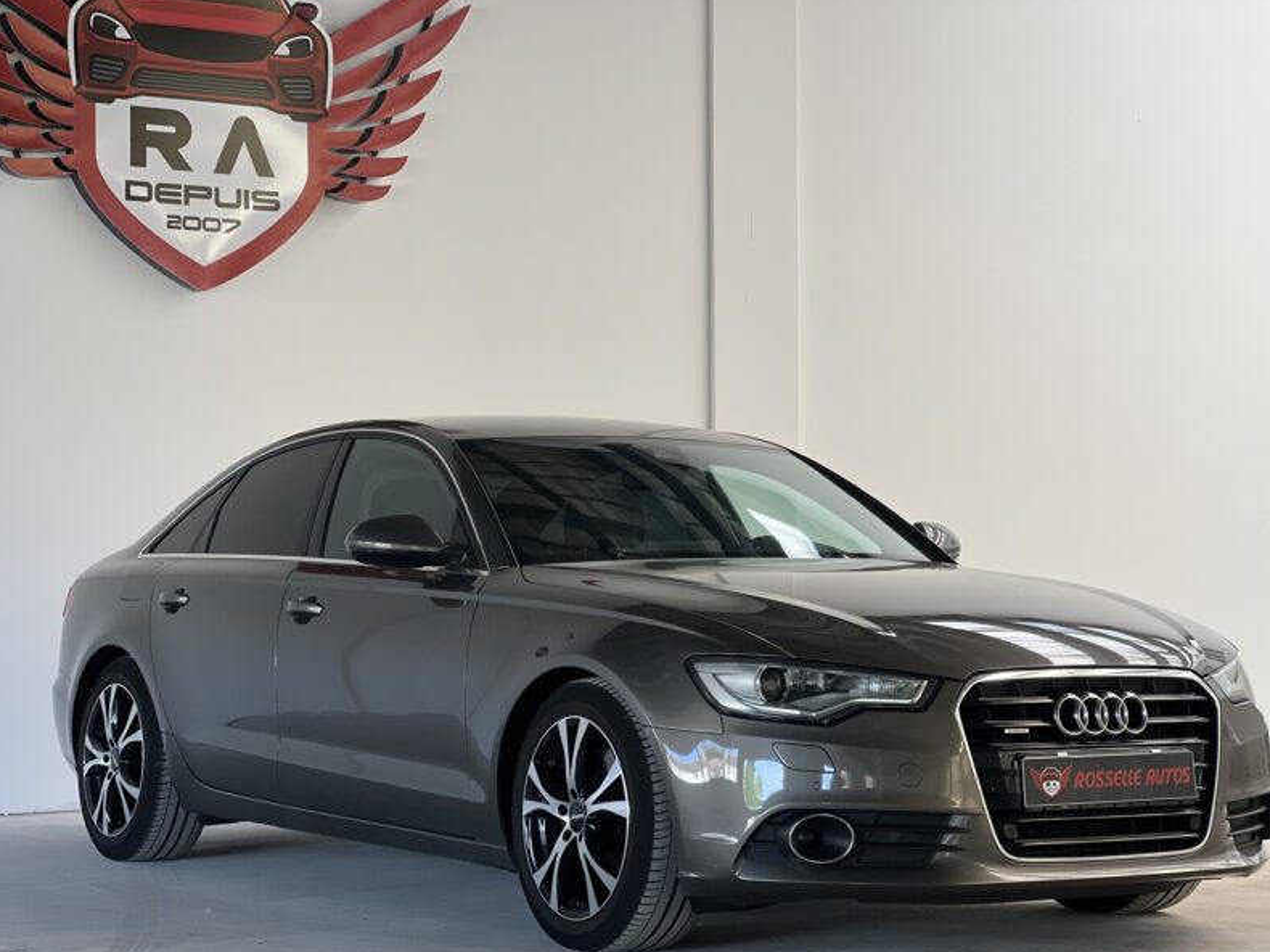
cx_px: 640
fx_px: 2861
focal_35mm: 78
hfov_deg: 25.0
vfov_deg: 18.9
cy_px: 476
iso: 125
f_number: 2.8
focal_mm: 9
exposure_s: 1/121
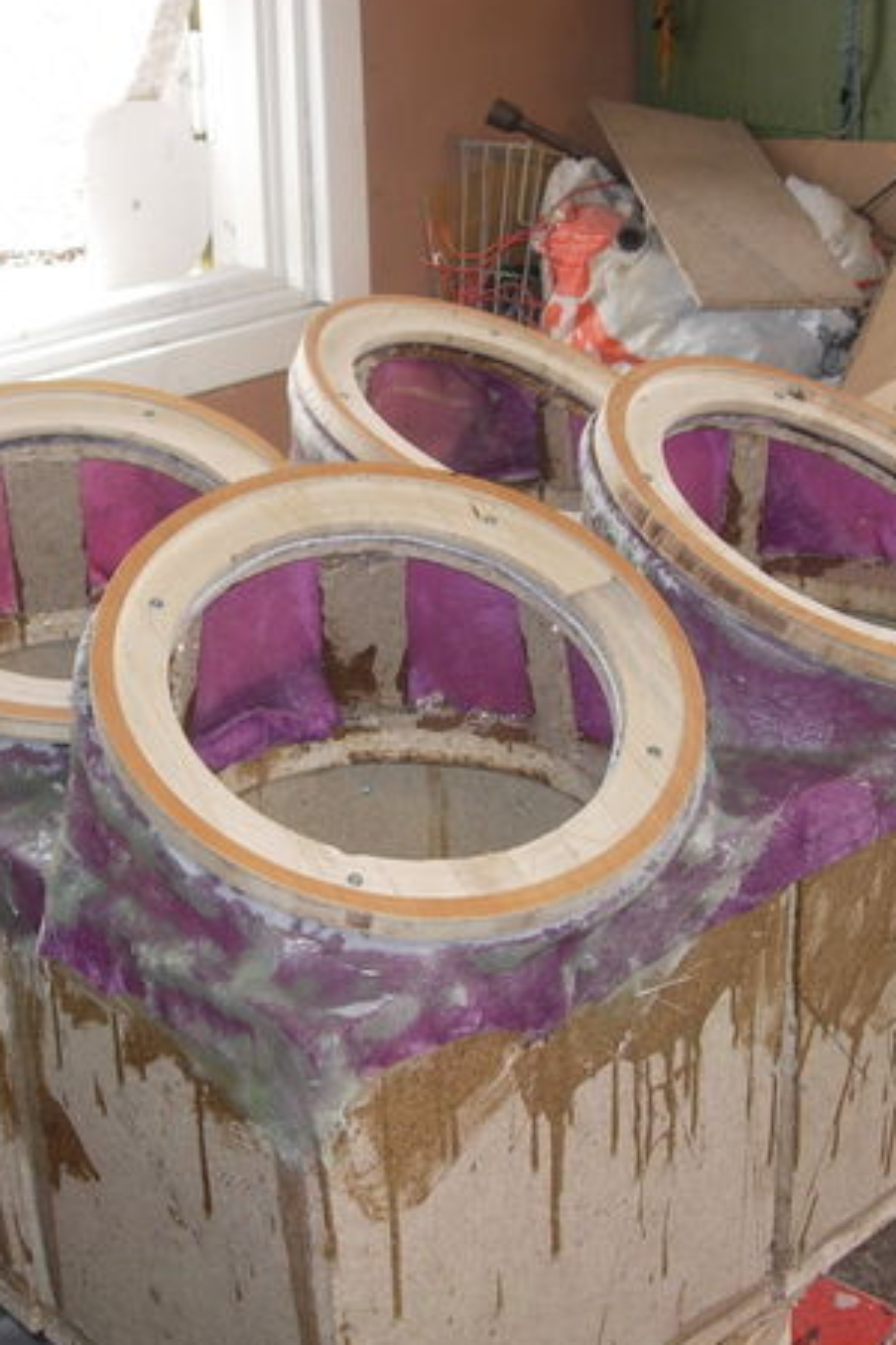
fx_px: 2092
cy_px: 696
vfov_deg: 35.6
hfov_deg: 24.2
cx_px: 393
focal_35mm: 56
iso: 79
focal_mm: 7.8
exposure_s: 1/35.9
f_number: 2.8
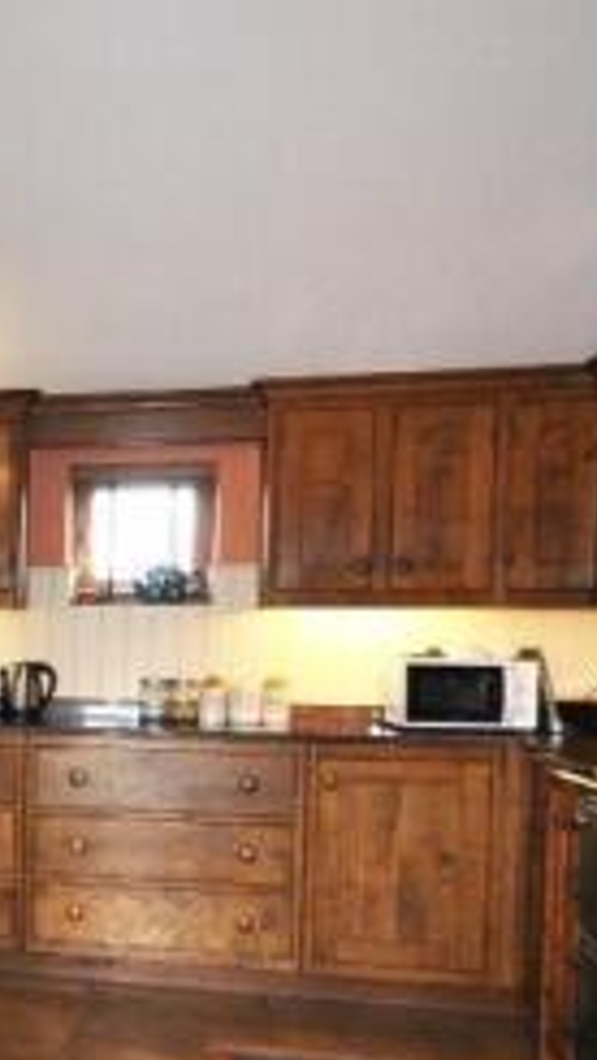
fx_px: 1181
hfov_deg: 24.2
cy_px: 666
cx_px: -216
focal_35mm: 42
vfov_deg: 47.9
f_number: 4
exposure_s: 1/200
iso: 640
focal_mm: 10
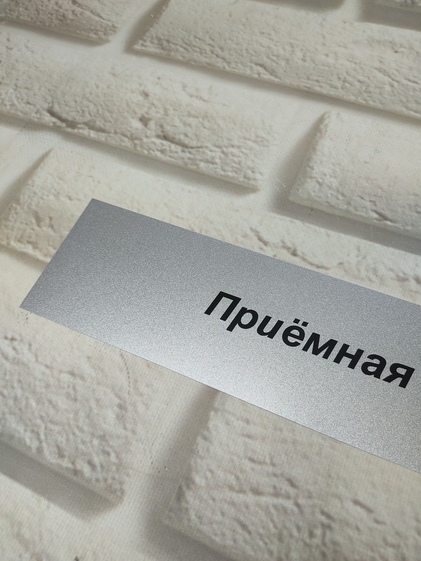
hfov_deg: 53.1
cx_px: 210
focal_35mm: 26
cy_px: 280
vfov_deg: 67.3
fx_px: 422
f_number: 1.79
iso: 176
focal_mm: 4.74
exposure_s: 1/60
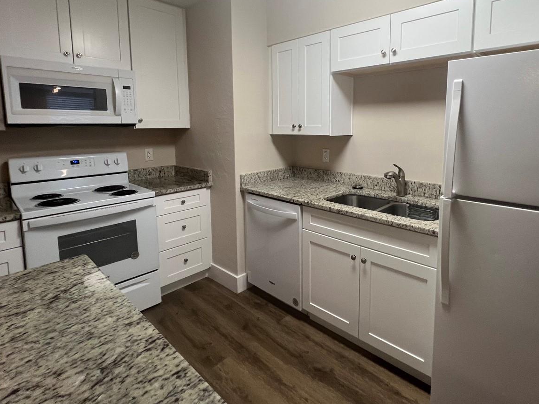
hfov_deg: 87.5
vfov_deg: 70.6
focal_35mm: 18
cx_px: 297
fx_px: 280
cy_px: 155
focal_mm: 1.57
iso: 160
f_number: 1.8
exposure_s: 1/120
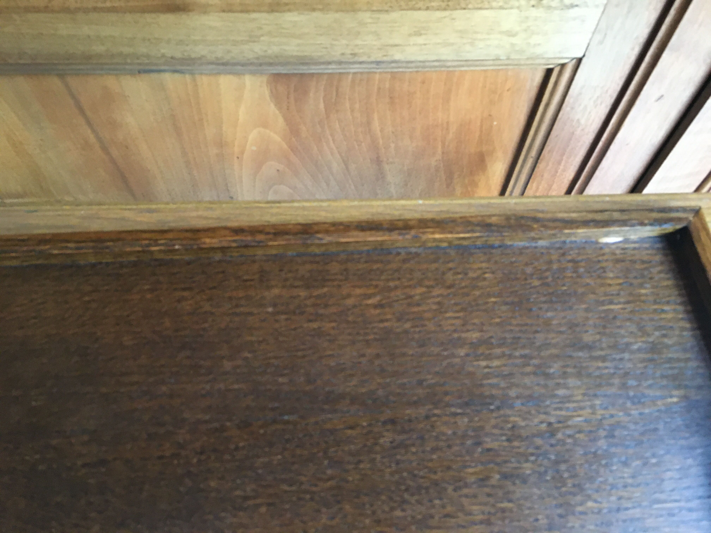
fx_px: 596
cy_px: 266
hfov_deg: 61.7
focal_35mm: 29
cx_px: 356
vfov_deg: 48.2
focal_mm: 4.15
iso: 200
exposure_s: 1/25
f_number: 2.2
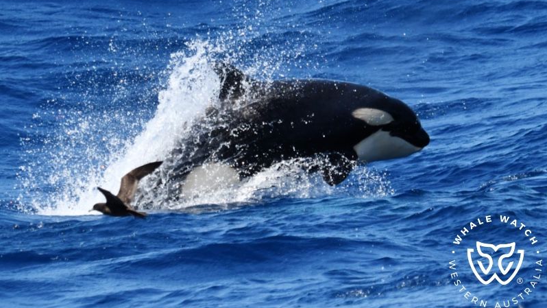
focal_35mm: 378
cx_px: 274
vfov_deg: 3.2
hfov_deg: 5.7
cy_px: 129
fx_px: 5483
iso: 1100
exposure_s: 1/8000
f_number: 6
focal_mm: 360
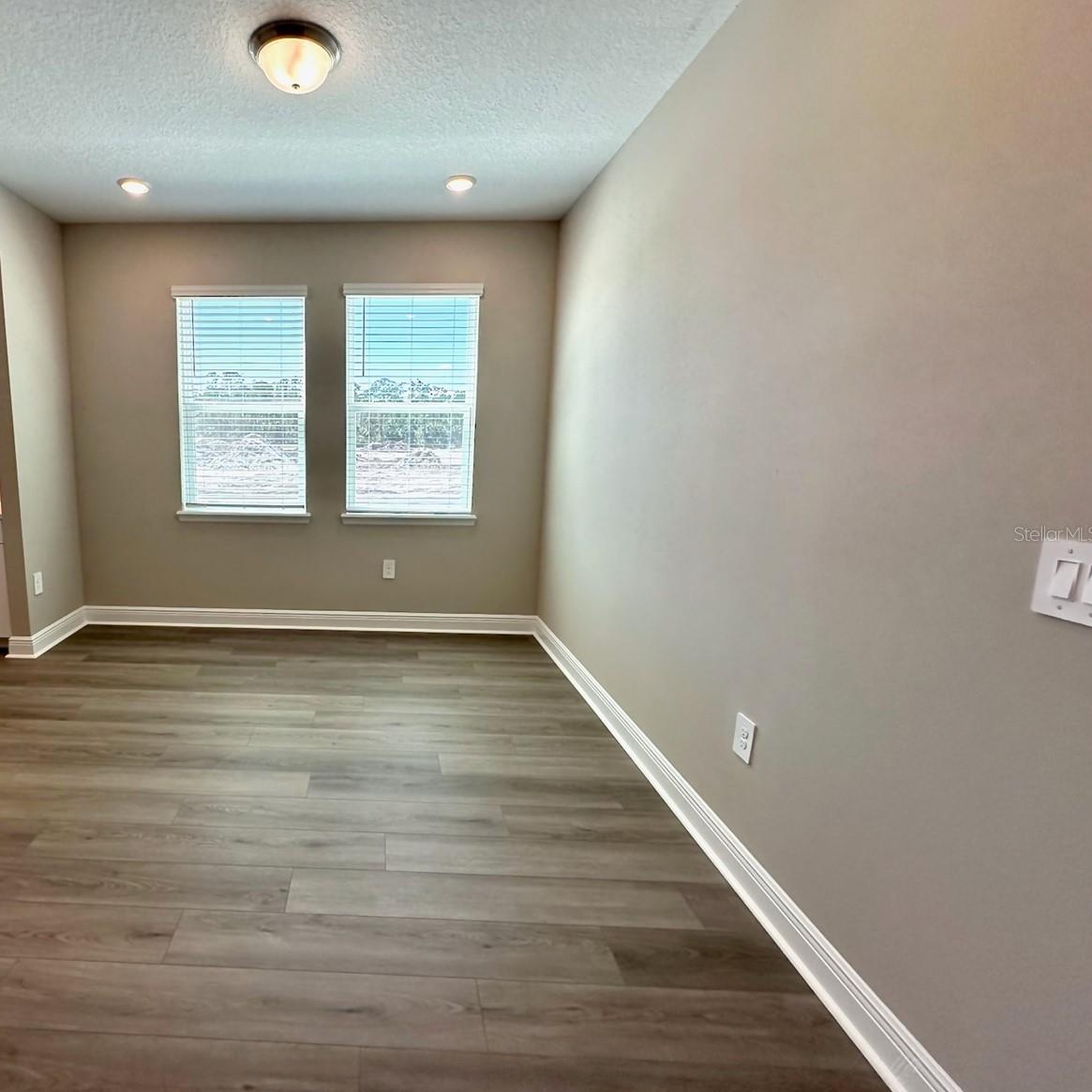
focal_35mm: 17
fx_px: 607
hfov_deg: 80.8
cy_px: 533
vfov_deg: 84.0
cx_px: 352
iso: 40
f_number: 2.2
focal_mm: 2.22
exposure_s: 1/230
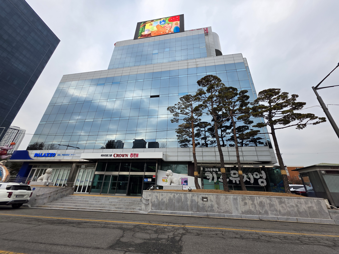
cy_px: 127
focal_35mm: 13
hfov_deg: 106.2
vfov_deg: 89.9
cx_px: 170
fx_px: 127
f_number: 1.9
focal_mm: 2.2
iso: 40
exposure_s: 1/707
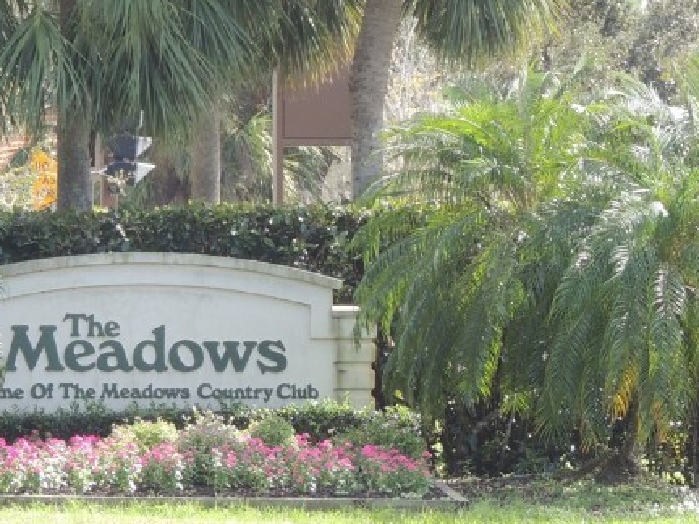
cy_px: 116
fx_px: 8138
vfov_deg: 3.7
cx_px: 236
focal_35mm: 403
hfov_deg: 4.9
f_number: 4.5
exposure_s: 1/125
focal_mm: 30.3
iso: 100
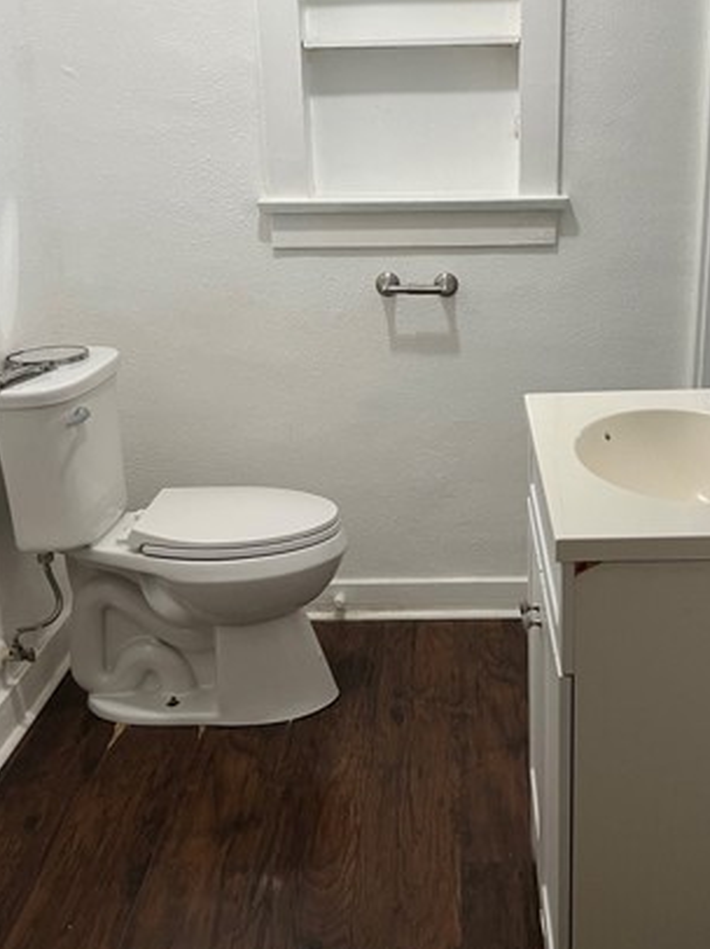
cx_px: 434
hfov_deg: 35.0
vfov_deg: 45.7
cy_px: 423
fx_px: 1122
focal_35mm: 41
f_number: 1.5
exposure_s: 1/60
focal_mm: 5.7
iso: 125
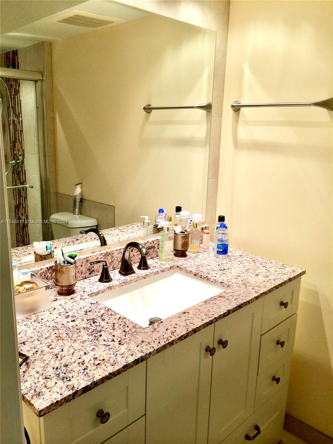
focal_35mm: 30
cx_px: 166
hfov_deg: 46.8
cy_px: 222
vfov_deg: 60.0
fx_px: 385
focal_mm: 4.12
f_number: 2.2
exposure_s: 1/30
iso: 40
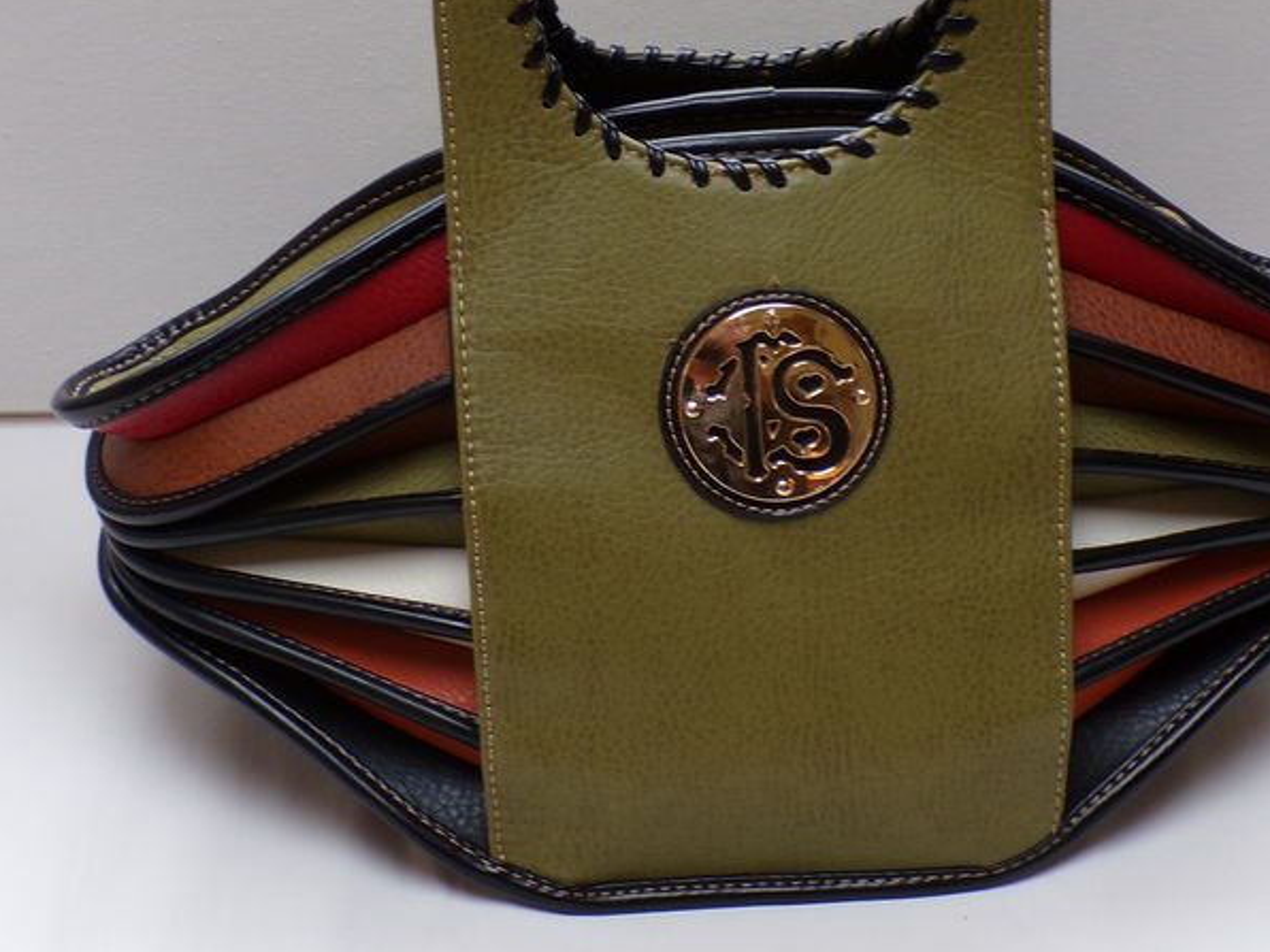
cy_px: 447
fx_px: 3449
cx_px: 788
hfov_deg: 20.8
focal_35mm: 94
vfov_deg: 15.7
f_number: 3.7
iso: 100
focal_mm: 10.1
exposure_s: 1/56
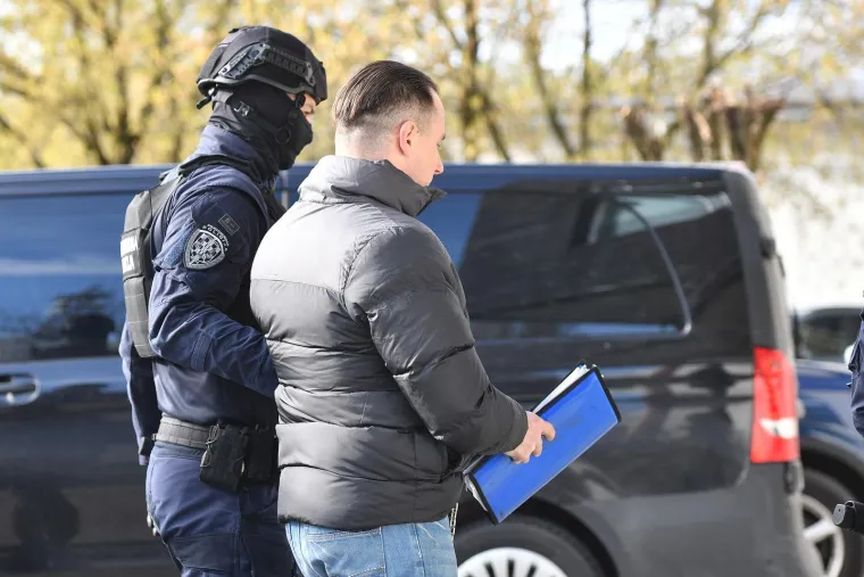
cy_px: 288
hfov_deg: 23.6
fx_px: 2064
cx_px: 432
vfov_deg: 15.9
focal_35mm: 86
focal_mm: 86
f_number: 5
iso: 800
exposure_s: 1/1600
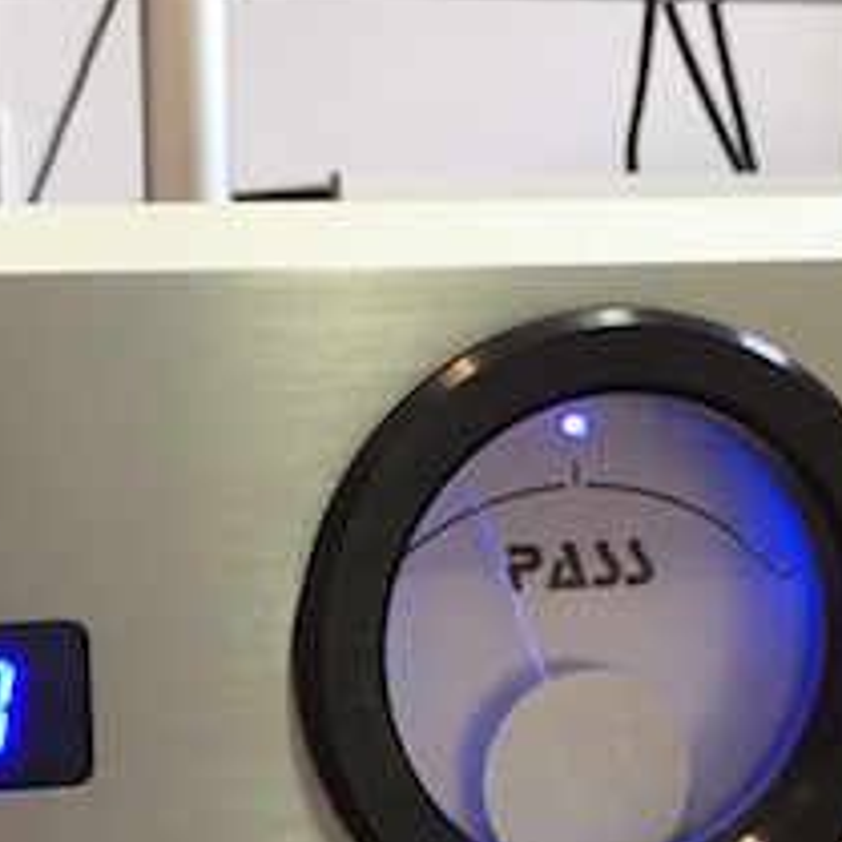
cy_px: 858
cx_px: 383
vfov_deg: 17.3
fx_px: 2697
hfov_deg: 17.7
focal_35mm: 98
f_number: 2.2
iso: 160
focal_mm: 4.15
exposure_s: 1/33
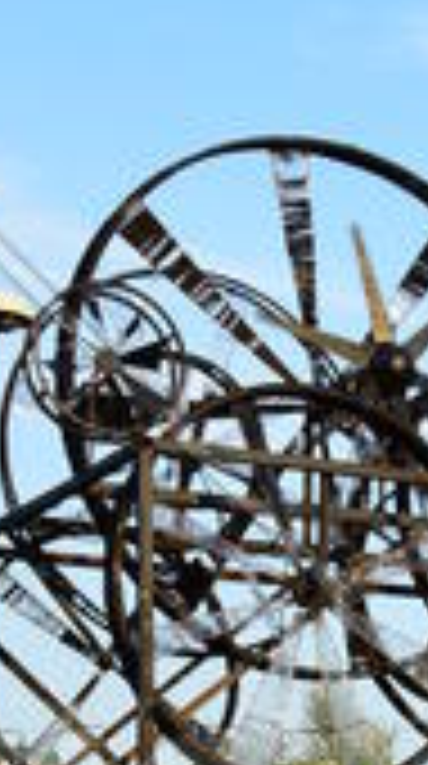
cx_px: 588
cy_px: 842
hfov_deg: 9.2
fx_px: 2616
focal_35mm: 129
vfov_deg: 16.2
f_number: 5.6
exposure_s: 1/125
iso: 100
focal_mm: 24
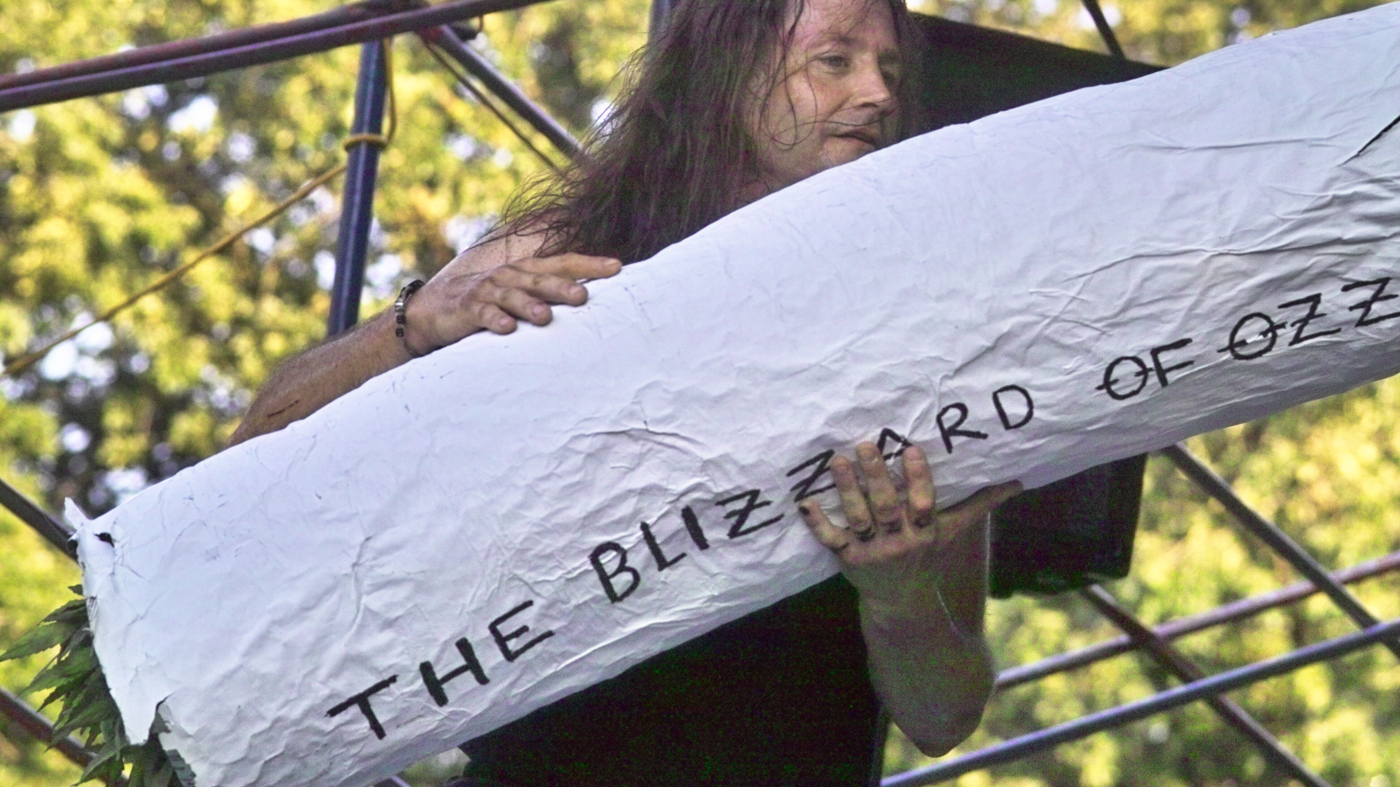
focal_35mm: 188
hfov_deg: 11.5
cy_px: 332
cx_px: 699
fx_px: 6979
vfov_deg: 6.5
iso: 200
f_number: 5.6
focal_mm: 105
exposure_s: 1/350
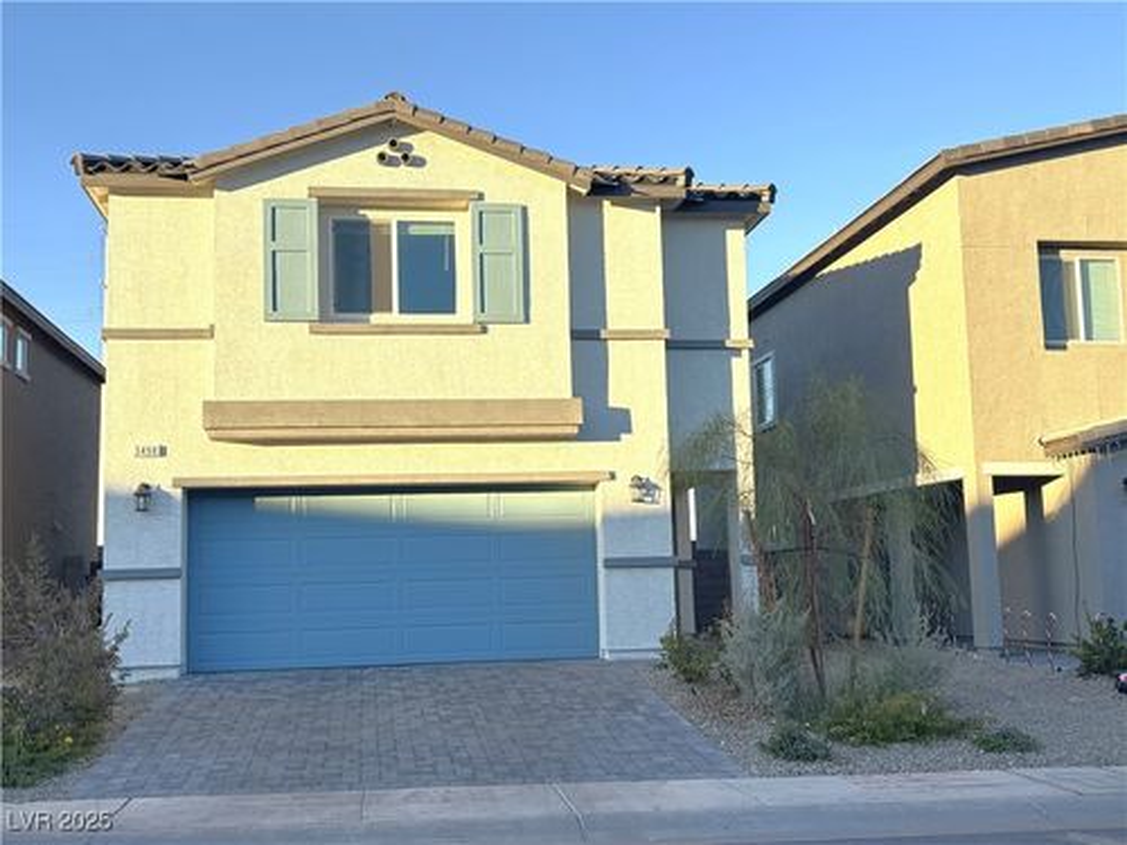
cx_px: 564
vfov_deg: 36.0
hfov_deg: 46.8
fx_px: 1302
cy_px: 422
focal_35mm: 40
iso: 50
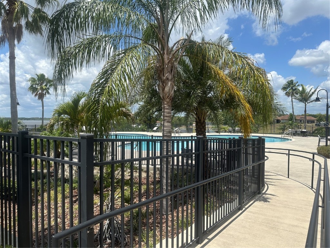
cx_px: 165
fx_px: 229
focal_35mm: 24
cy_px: 124
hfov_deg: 71.6
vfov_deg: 56.8
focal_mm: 6.86
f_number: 1.78
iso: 80
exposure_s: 1/4545
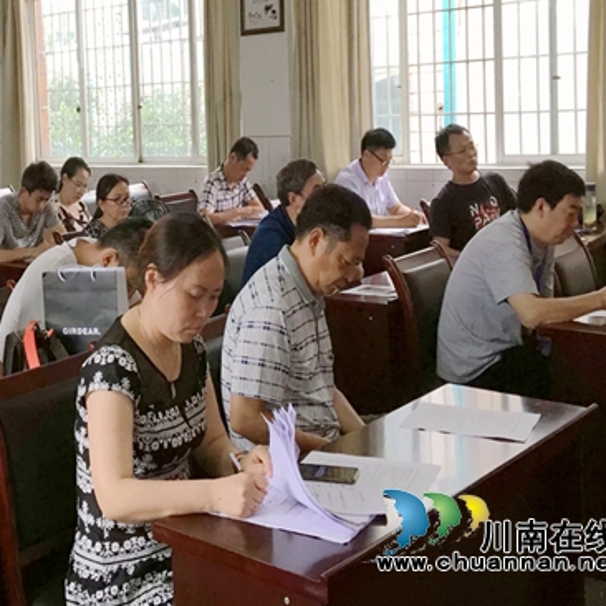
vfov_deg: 47.2
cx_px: 257
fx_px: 693
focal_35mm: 35
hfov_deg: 47.1
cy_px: 302
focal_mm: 4.15
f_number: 2.2
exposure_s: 1/33
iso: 64
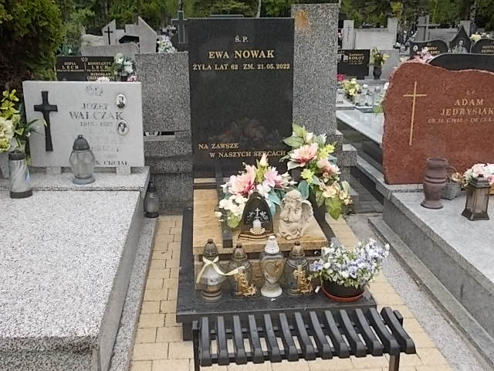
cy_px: 186
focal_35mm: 38
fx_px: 542
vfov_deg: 37.7
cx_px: 247
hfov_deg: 49.0
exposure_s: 1/100
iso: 80
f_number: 3.1
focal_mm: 5.3
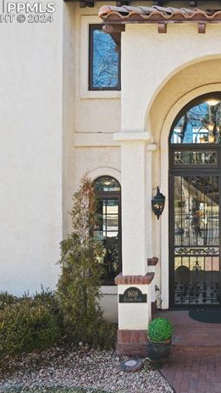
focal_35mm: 36
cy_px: 196
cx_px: 220
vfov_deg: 55.3
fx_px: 375
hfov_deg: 30.5
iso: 100
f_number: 2.8
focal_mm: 12.29
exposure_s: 1/200
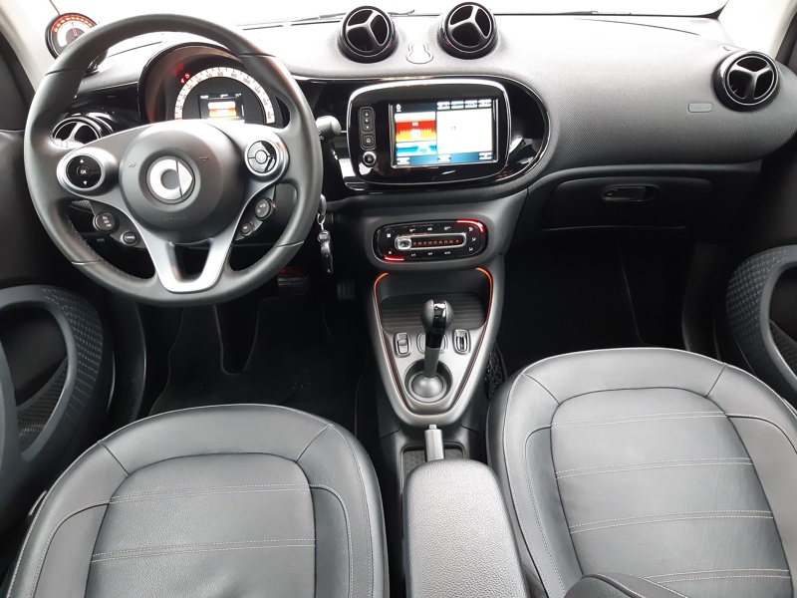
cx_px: 398
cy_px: 299
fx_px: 599
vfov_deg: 53.1
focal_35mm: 26
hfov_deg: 67.3
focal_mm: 3.92
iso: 250
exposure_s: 1/50
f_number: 1.7
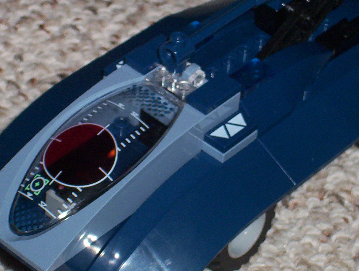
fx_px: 1933
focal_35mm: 186
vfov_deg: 8.0
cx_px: 185
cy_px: 129
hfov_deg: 10.6
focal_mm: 16.3
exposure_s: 1/125
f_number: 4.62
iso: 140
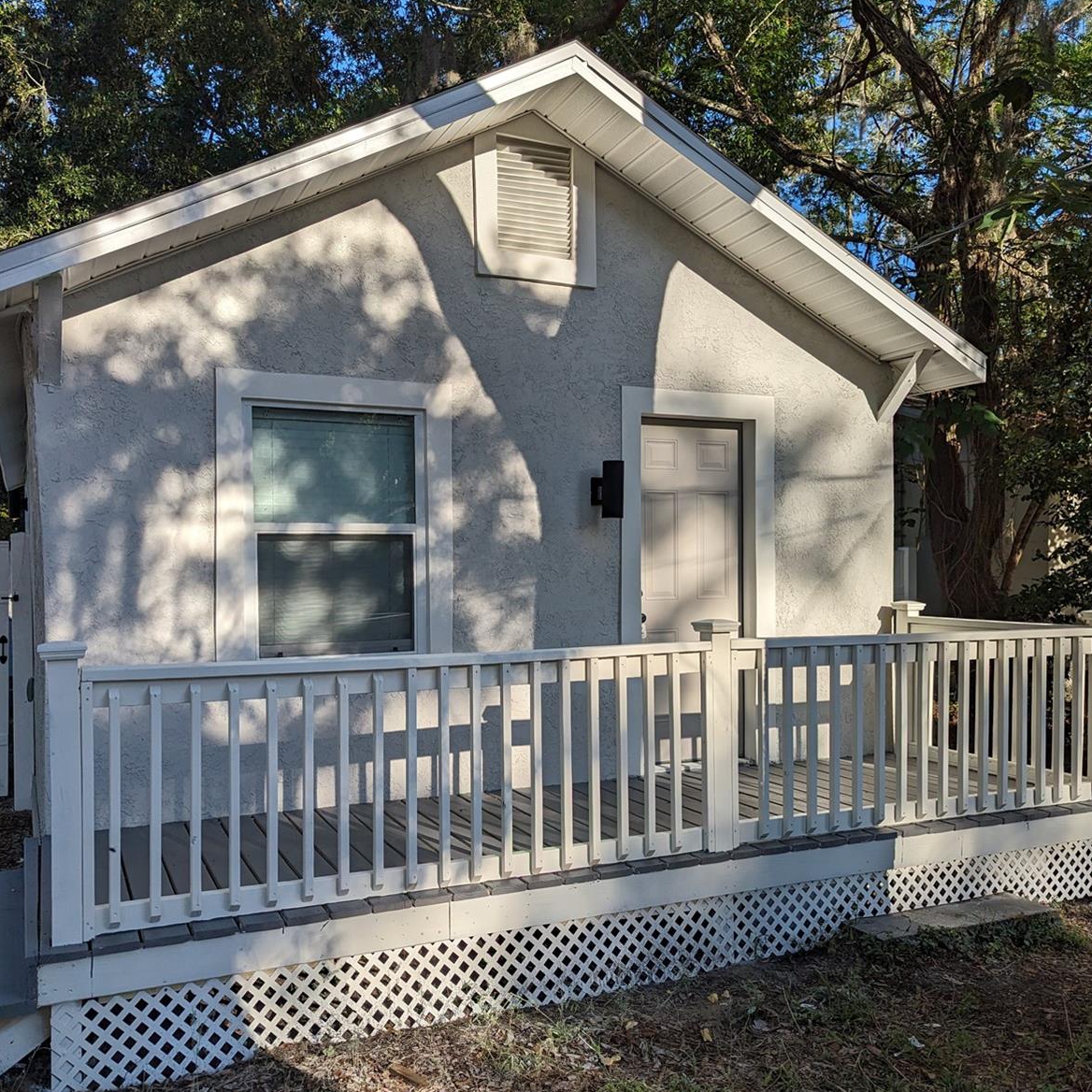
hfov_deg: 55.6
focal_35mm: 29
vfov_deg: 55.6
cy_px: 558
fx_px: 1035
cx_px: 504
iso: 44
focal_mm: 6.81
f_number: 1.85
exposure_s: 1/2571
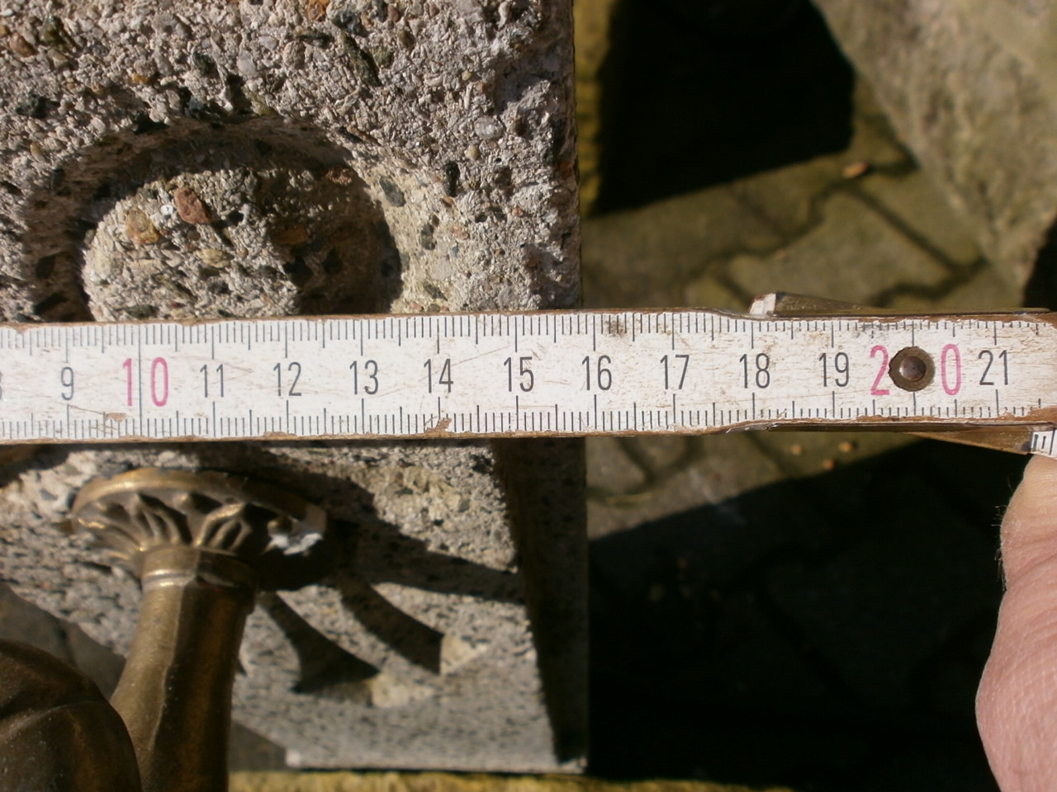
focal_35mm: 27
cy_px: 396
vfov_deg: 51.4
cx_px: 528
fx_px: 824
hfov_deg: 65.3
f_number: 10
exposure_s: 1/250
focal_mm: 4.8
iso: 100
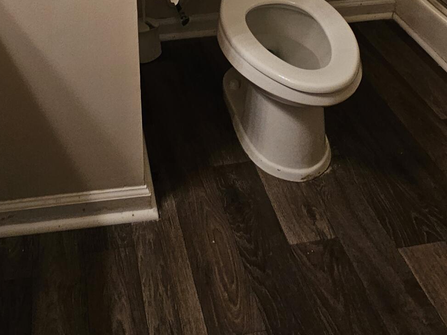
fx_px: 516
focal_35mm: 40
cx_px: 116
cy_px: -168
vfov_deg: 26.2
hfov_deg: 45.3
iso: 160
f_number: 2.2
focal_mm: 2.2
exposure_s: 1/60
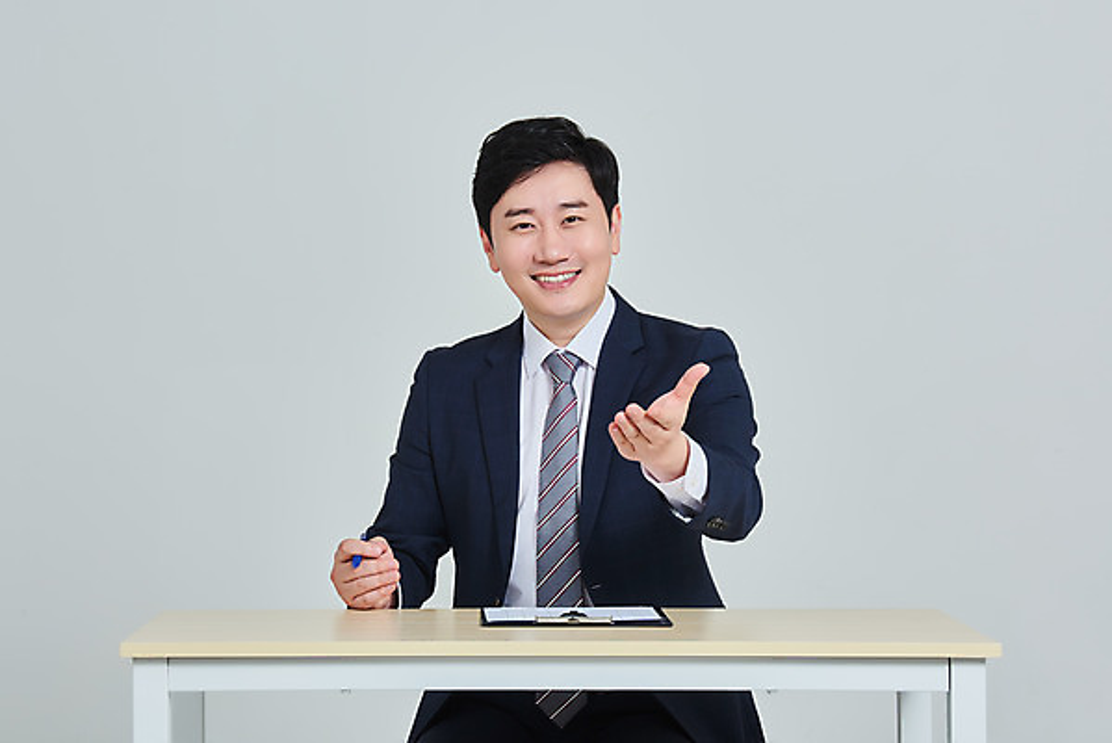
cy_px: 372
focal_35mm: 116
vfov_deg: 11.8
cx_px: 556
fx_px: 3585
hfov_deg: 17.6
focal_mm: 116
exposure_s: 1/125
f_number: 14
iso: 100
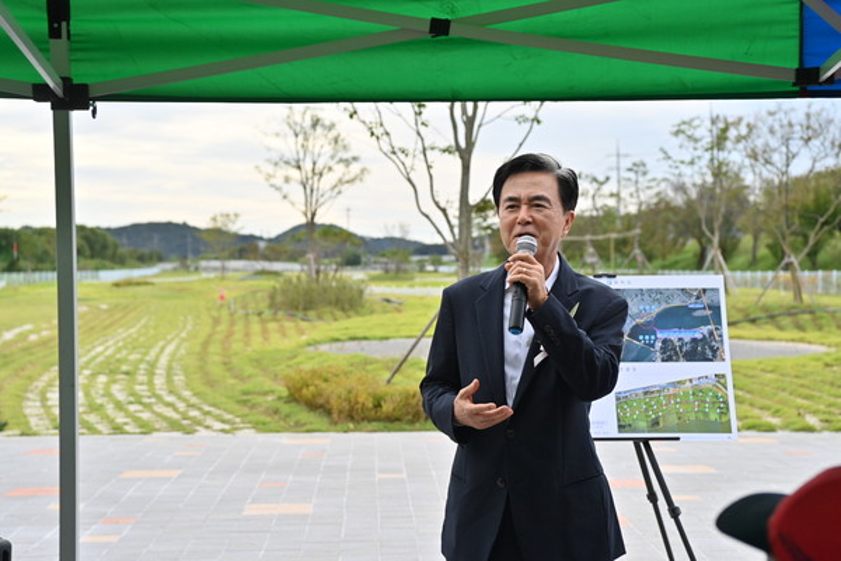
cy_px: 280
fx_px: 1635
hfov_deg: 28.8
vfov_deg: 19.5
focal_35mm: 70
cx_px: 420
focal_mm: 70
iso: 100
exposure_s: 1/320
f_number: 5.6
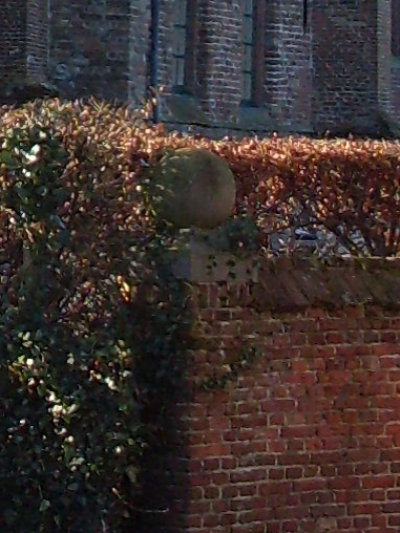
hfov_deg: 6.2
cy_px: -485
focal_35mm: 230
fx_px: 3544
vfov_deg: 8.2
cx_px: -513
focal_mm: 6.3
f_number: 2.8
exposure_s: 1/350
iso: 80
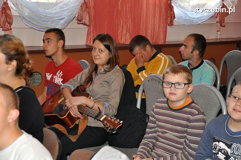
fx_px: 421
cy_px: 80
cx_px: 120
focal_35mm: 63
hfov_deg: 31.9
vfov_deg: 21.5
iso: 800
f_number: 4.8
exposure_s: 1/60
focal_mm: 42
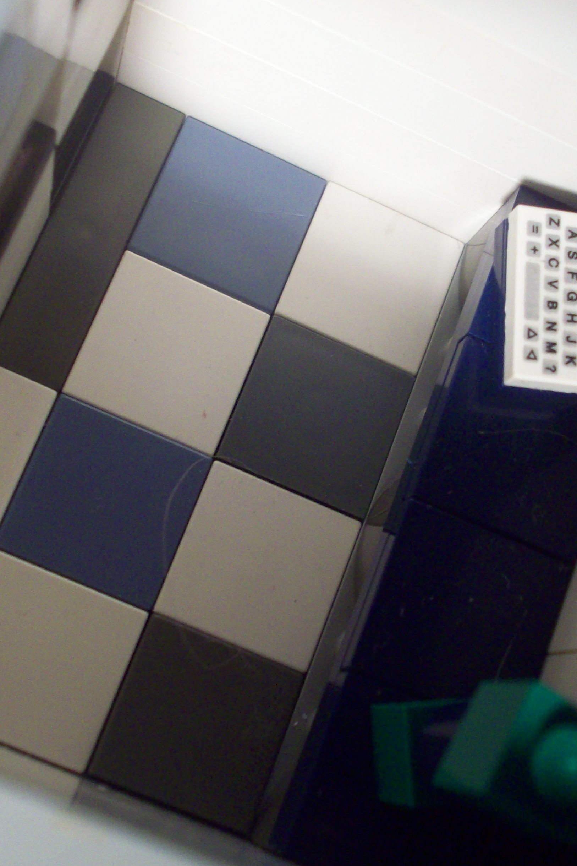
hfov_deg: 26.0
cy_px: 433
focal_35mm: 52
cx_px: 324
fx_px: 1250
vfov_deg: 38.2
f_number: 2.8
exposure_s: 1/12.3
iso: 160
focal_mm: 6.2
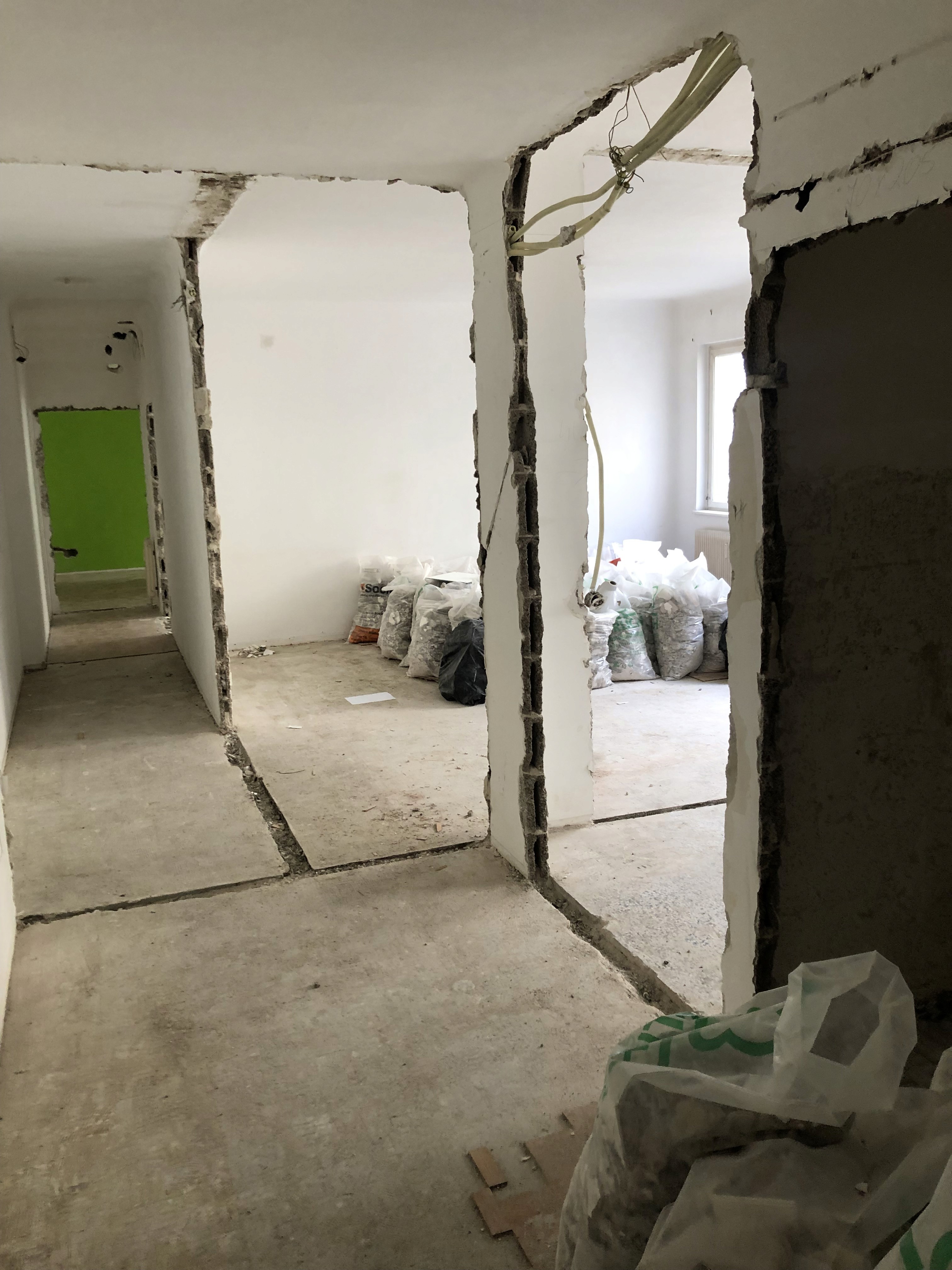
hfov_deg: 49.7
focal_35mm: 28
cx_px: 476
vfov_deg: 63.4
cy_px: 635
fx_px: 1027
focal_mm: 3.99
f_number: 1.8
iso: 40
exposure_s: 1/30
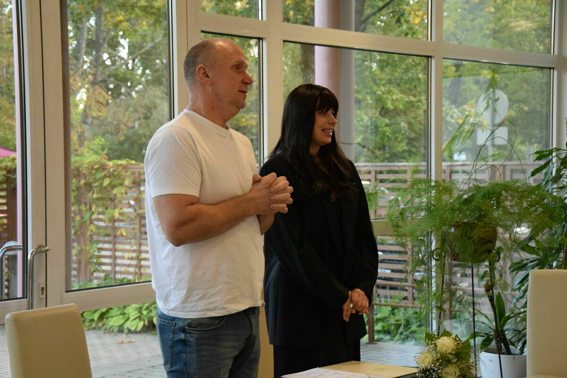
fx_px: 1181
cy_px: 189
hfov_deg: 27.0
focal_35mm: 75
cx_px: 284
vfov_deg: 18.2
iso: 3200
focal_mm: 50
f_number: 5
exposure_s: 1/200
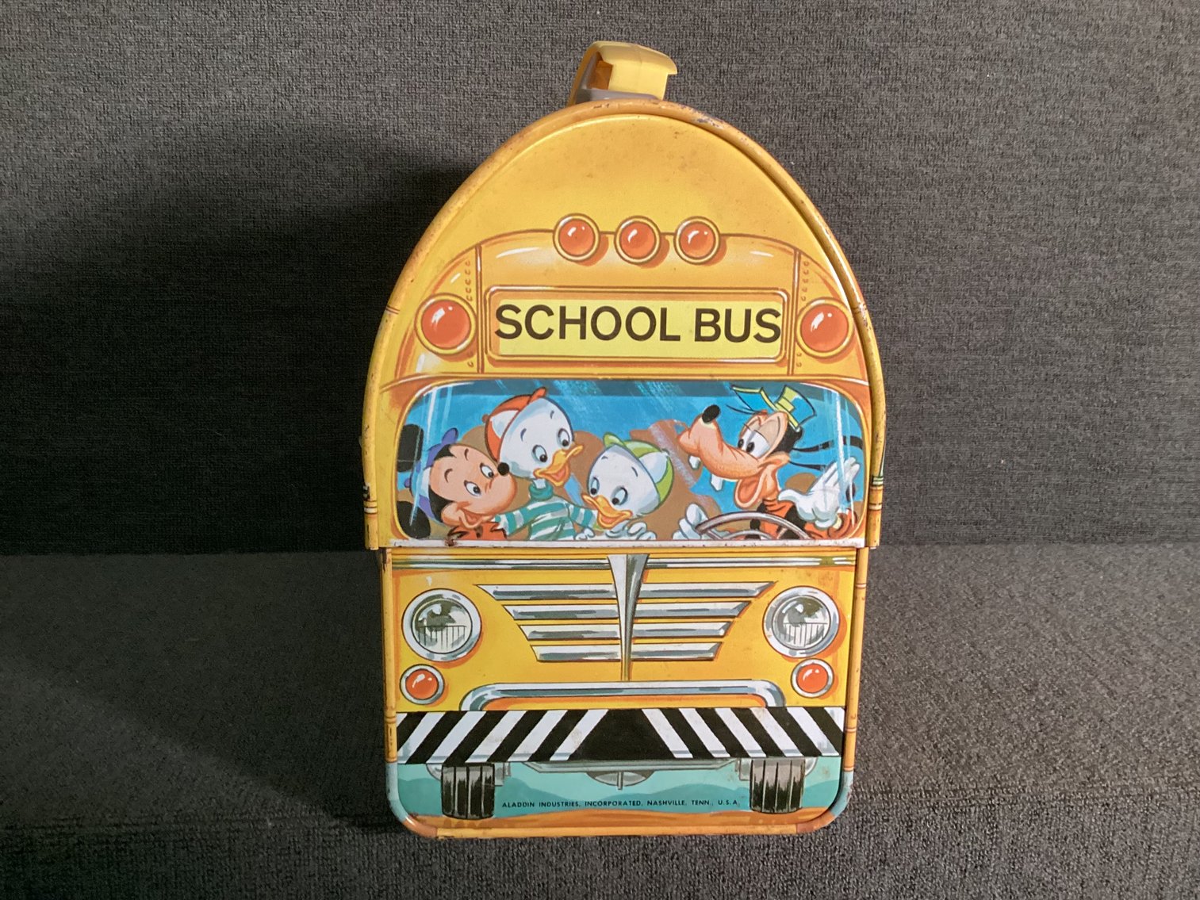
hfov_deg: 58.3
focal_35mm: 31
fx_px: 1075
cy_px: 450
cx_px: 600
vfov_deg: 45.4
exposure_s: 1/60
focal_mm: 3.3
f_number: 2.4
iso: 320
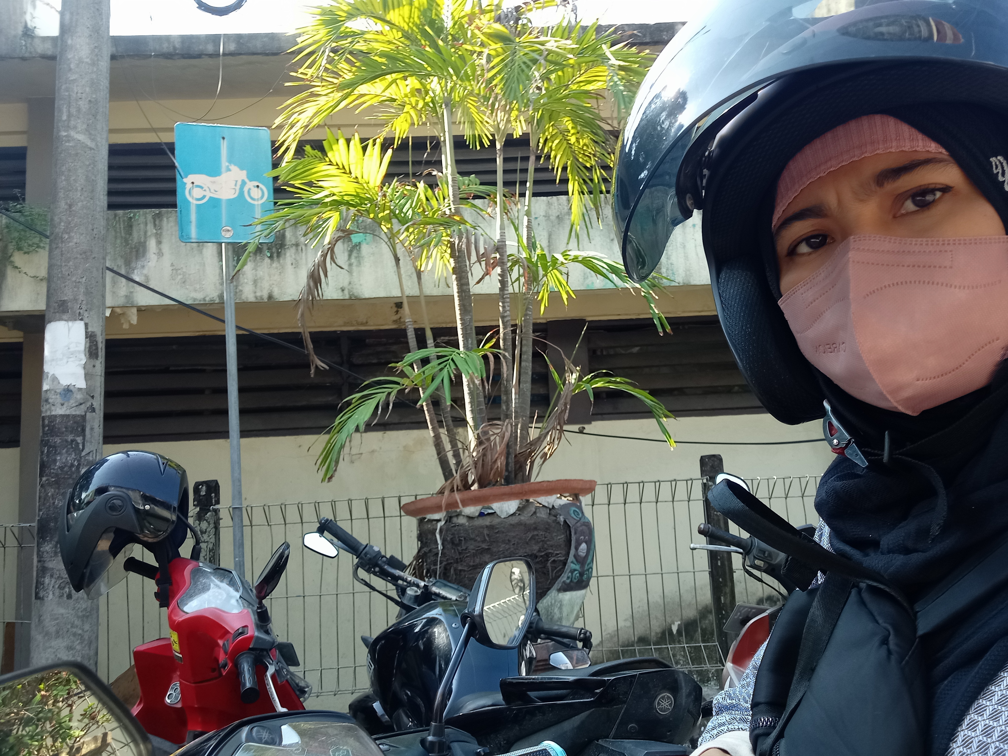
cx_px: 504
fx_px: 815
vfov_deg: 49.7
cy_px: 378
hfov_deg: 63.4
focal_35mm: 28
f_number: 2.25
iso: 100
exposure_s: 1/103
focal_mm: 3.74
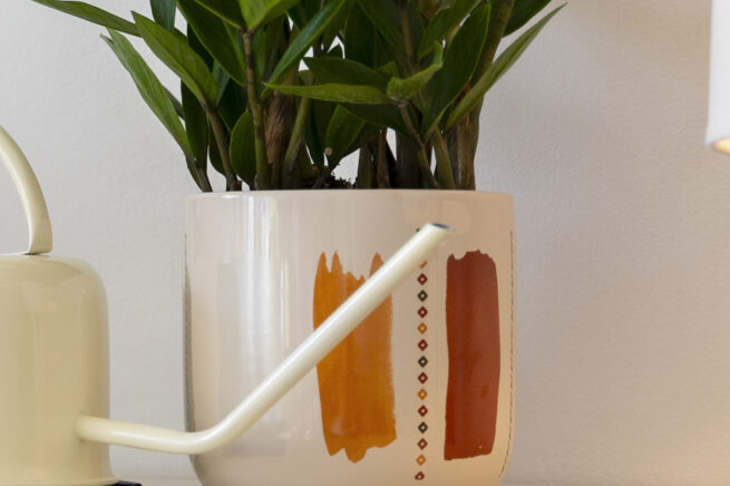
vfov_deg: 6.6
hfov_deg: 9.8
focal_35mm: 207
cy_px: 183
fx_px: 4195
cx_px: -152
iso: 500
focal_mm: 53
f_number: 2.8
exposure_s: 1/400
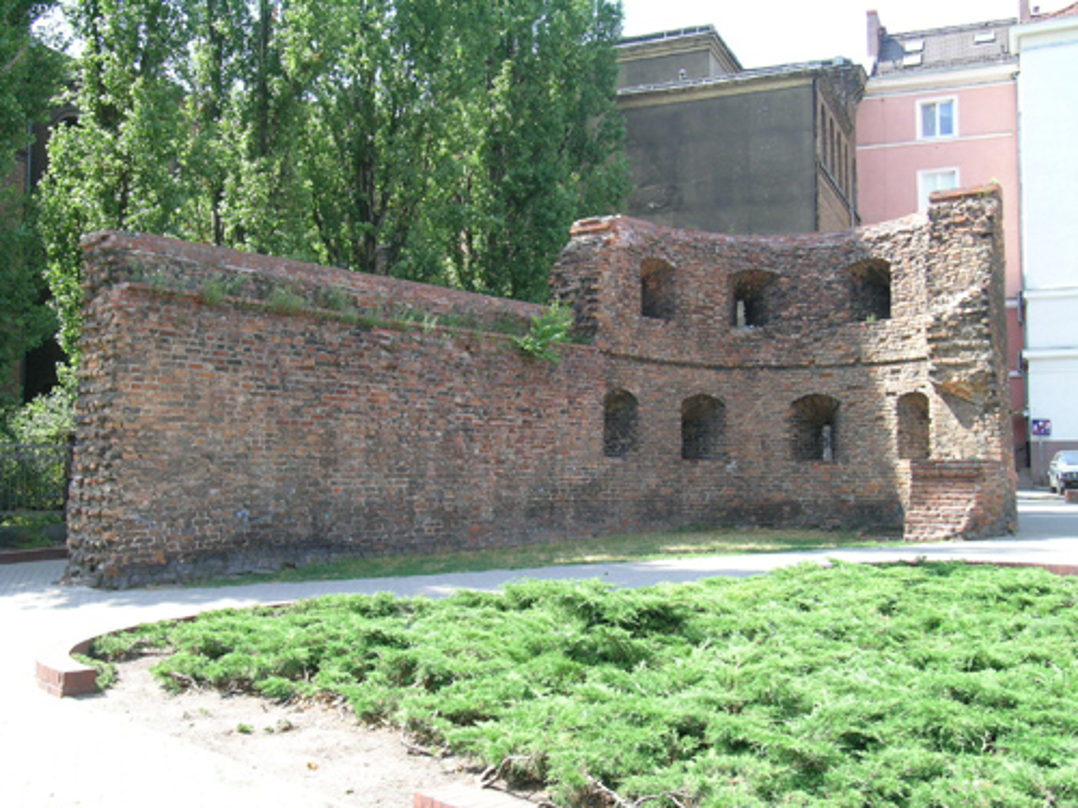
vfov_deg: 36.8
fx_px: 1215
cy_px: 404
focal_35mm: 39
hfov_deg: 47.9
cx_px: 539
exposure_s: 1/100
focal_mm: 8
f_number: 4.9
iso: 50
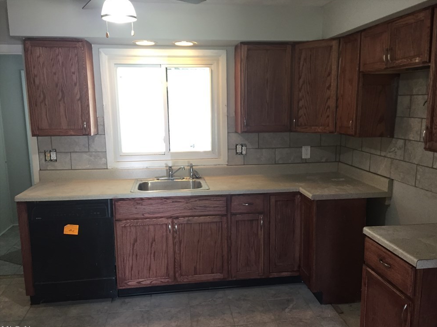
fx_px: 379
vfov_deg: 46.8
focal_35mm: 30
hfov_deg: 60.0
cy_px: 168
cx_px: 225
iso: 125
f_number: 2.2
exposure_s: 1/30
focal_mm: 4.15
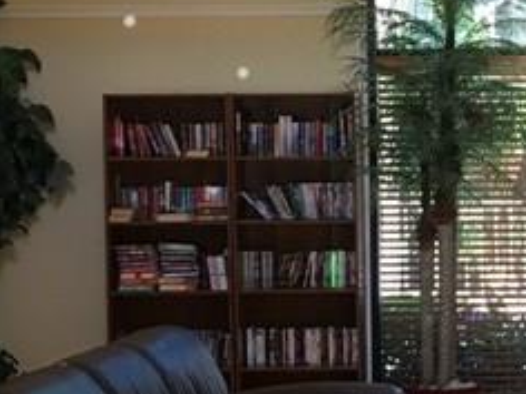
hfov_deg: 15.1
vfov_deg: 11.8
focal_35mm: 126
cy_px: 234
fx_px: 1915
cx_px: 637
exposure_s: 1/30
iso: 25
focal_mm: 4.15
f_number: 2.2
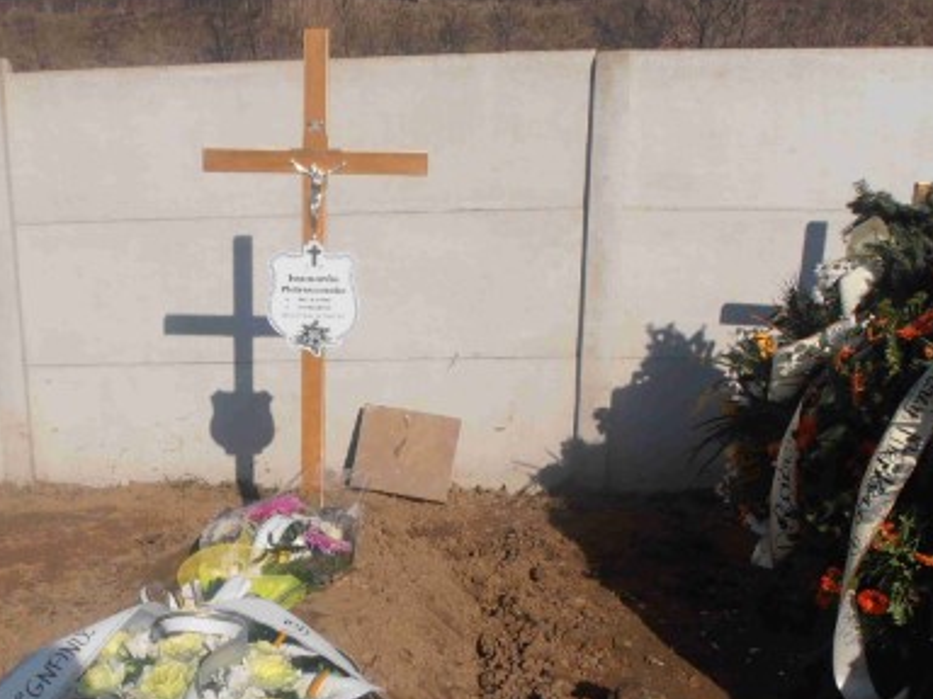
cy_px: 532
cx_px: 311
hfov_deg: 37.8
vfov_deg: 28.6
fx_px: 1348
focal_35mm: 50
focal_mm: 5.25
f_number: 8.8
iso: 80
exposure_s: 1/320
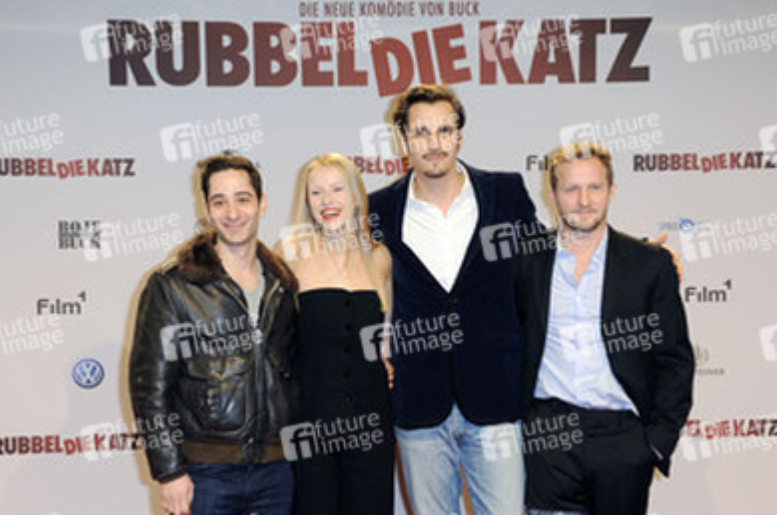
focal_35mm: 65
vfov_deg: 20.8
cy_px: 287
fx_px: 1401
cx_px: 359
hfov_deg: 31.0
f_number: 5.6
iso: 500
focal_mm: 56
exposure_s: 1/125
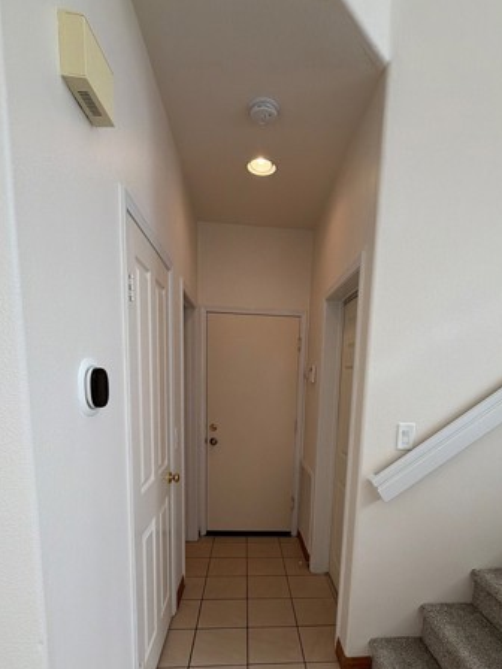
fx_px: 387
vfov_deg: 79.3
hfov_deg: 65.8
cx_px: 281
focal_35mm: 20
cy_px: 442
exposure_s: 1/120
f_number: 2.2
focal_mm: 2.22
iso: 64
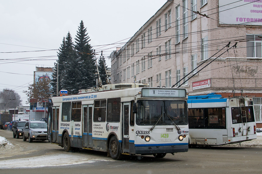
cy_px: 87
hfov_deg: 37.9
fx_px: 382
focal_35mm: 52
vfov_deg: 25.8
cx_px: 131
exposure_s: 1/800
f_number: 6.3
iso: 400
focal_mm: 35
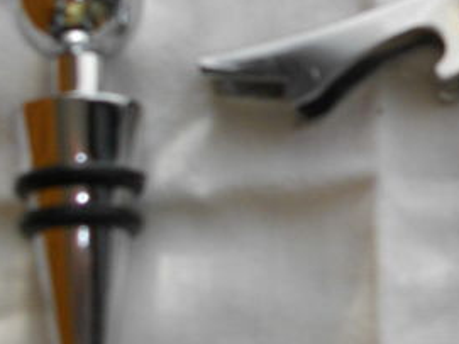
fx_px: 1564
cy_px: 102
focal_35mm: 118
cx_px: 464
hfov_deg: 16.3
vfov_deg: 12.5
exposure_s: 1/160
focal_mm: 5.7
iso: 100
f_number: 2.9
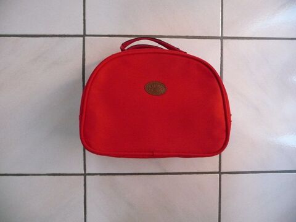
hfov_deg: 63.4
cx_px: 148
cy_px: 111
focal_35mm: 28
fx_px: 239
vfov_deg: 49.7
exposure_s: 1/30
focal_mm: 4.7
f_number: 3.3
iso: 400
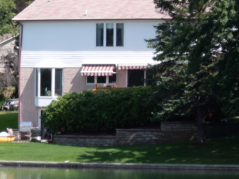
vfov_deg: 4.6
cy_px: 37
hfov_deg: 6.1
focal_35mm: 324
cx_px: 100
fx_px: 2236
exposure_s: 1/250
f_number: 5.6
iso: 100
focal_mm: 35
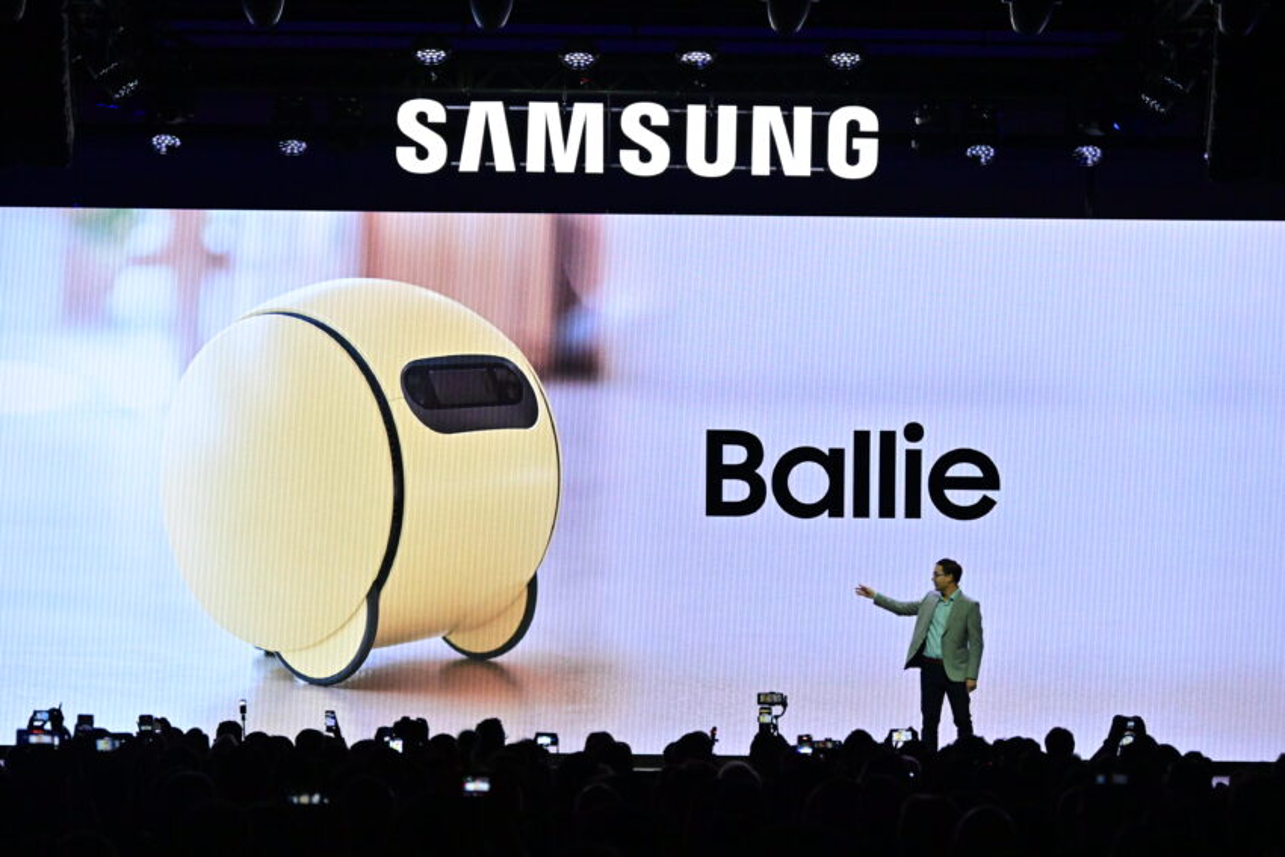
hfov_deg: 17.8
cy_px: 428
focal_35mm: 115
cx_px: 642
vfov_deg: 11.9
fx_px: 4105
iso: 8000
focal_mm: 115
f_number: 6.3
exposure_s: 1/350
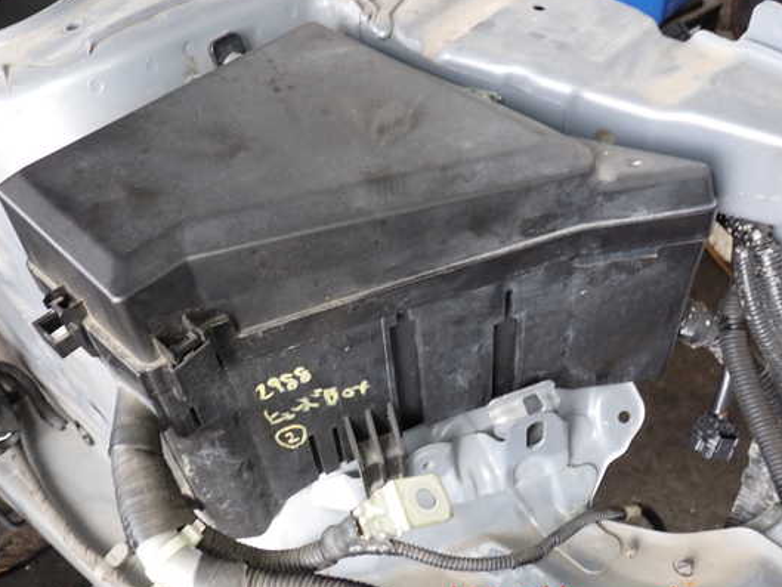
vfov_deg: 41.8
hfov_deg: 53.8
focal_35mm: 34
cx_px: 341
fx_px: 768
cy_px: 288
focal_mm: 5.4
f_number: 2.3
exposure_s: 1/60
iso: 200
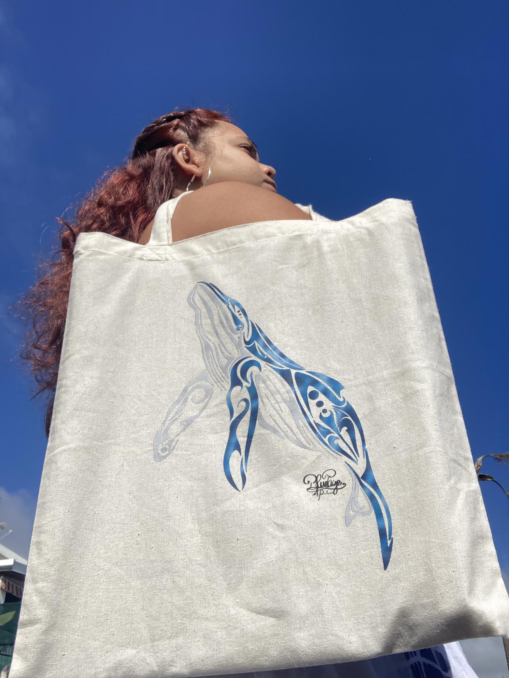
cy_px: 339
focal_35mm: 32
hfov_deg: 44.2
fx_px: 627
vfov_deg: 56.8
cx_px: 254
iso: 20
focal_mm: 2.87
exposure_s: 1/2710
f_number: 2.2
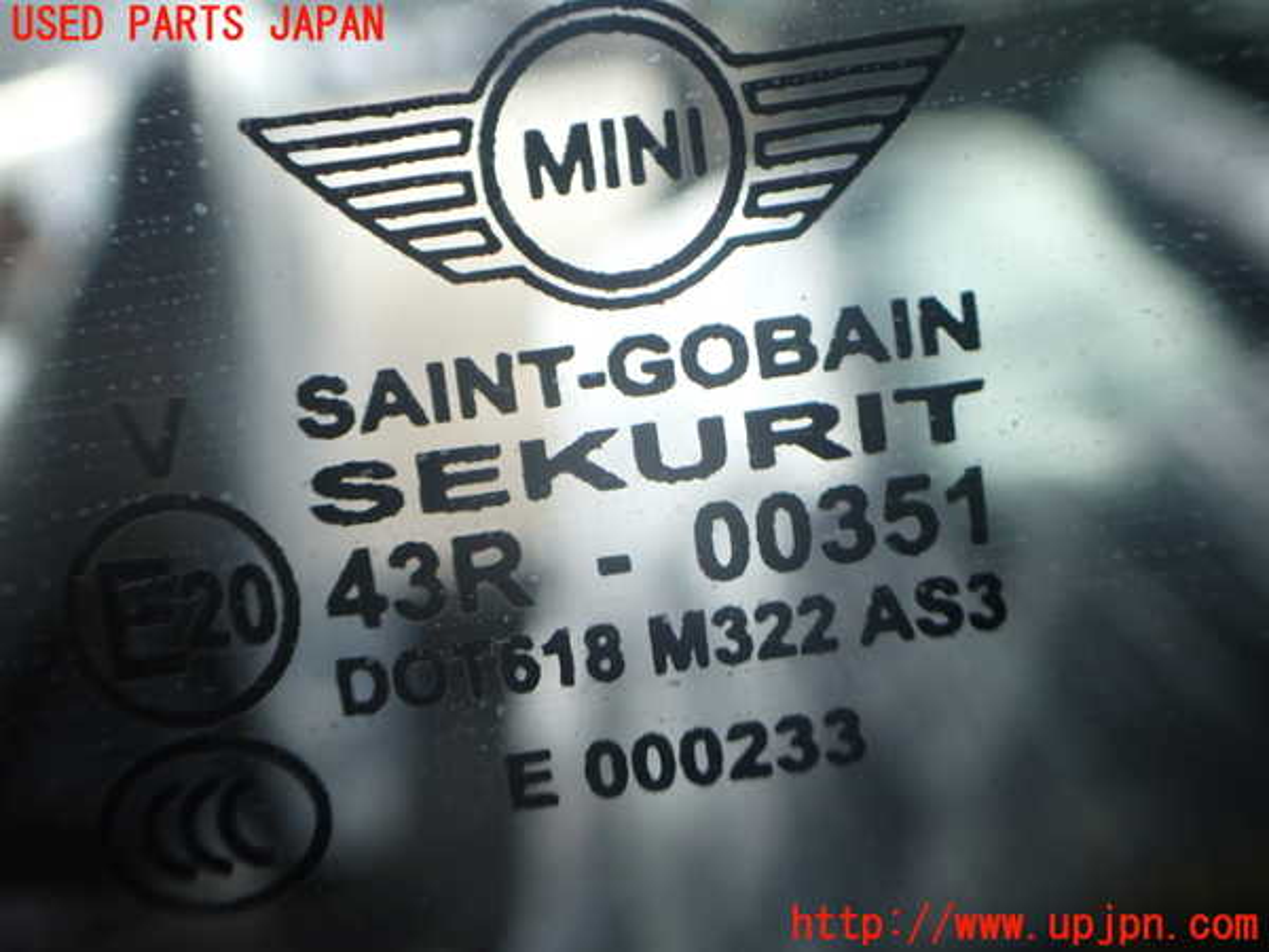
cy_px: 476
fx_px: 1100
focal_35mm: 30
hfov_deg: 60.0
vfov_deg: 46.8
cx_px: 634
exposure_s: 1/125
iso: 100
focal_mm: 5.4
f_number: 2.3
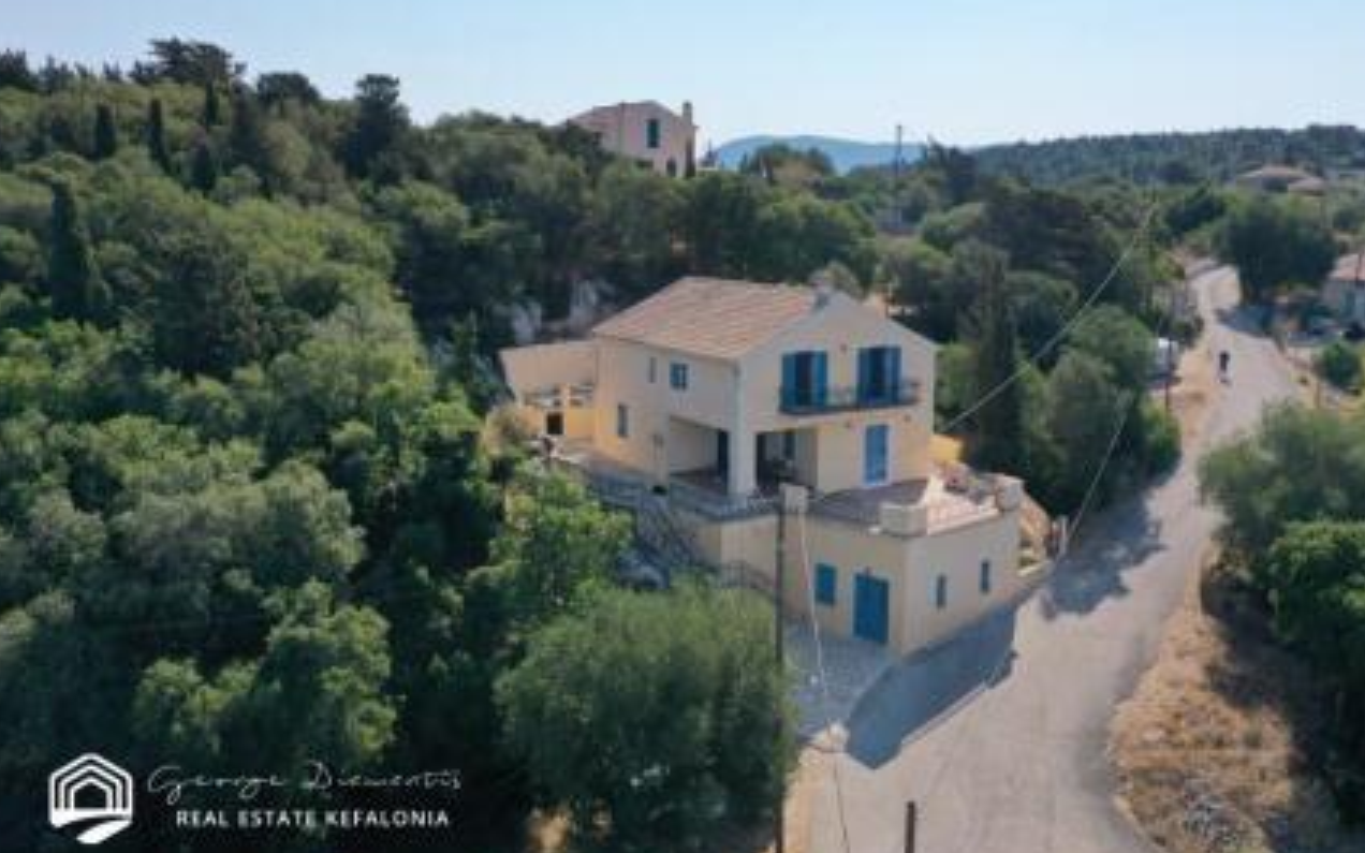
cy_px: 378
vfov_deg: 39.4
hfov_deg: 59.6
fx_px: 1190
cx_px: 715
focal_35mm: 32
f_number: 6.3
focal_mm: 10.26
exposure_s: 1/800
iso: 100
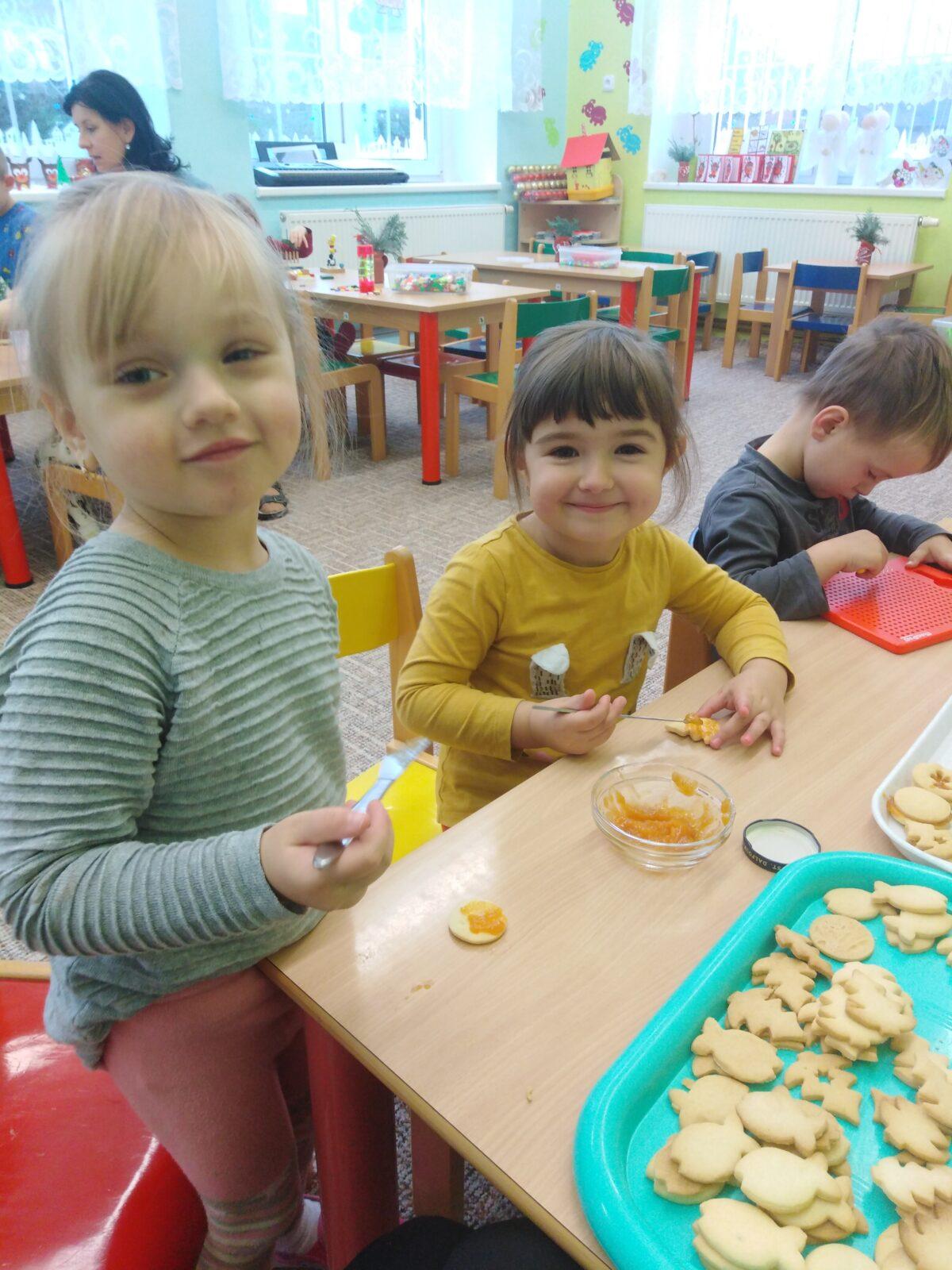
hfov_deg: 53.1
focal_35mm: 26
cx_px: 476
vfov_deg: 67.3
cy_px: 635
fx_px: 953
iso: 183
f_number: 2.2
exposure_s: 1/30
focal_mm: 3.46
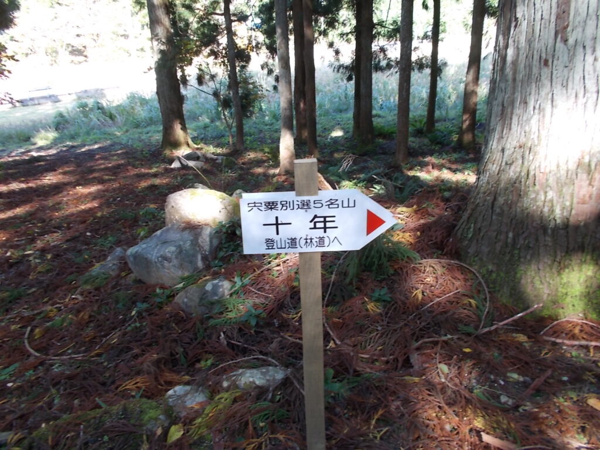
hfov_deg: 67.3
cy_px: 225
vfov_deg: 53.1
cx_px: 300
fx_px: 451
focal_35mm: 26
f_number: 3.2
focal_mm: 4.6
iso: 80
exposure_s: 1/30
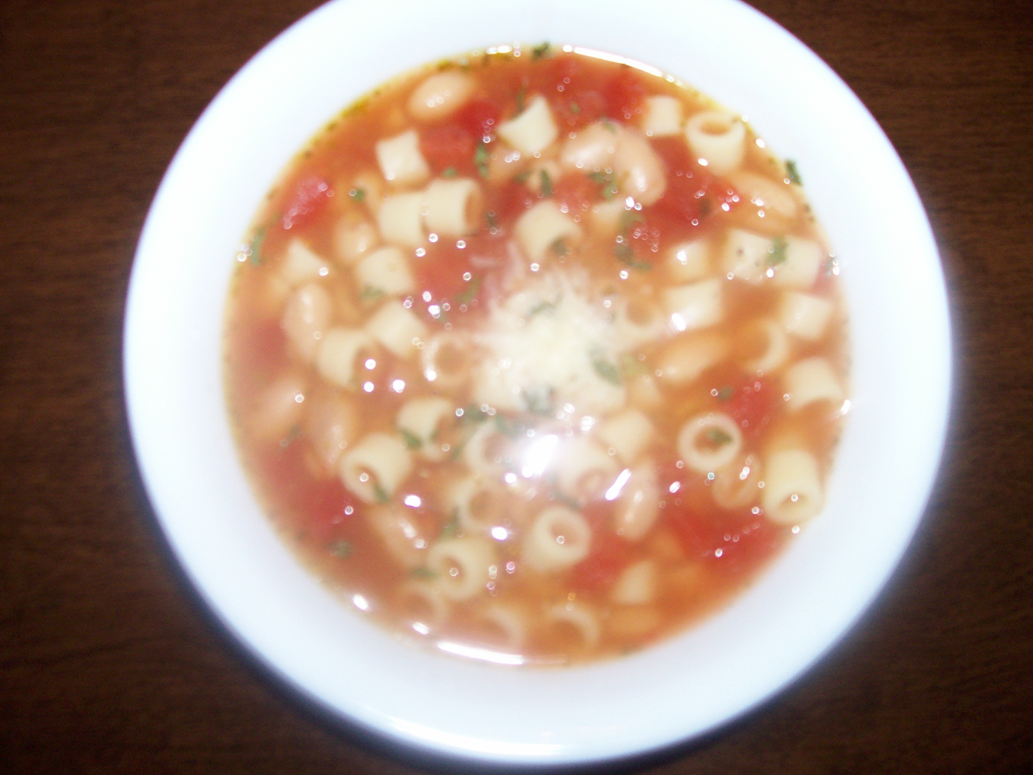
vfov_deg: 40.7
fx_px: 1045
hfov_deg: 52.6
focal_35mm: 35
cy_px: 393
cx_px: 530
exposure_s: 1/112
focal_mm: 5.6
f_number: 2.7
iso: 140
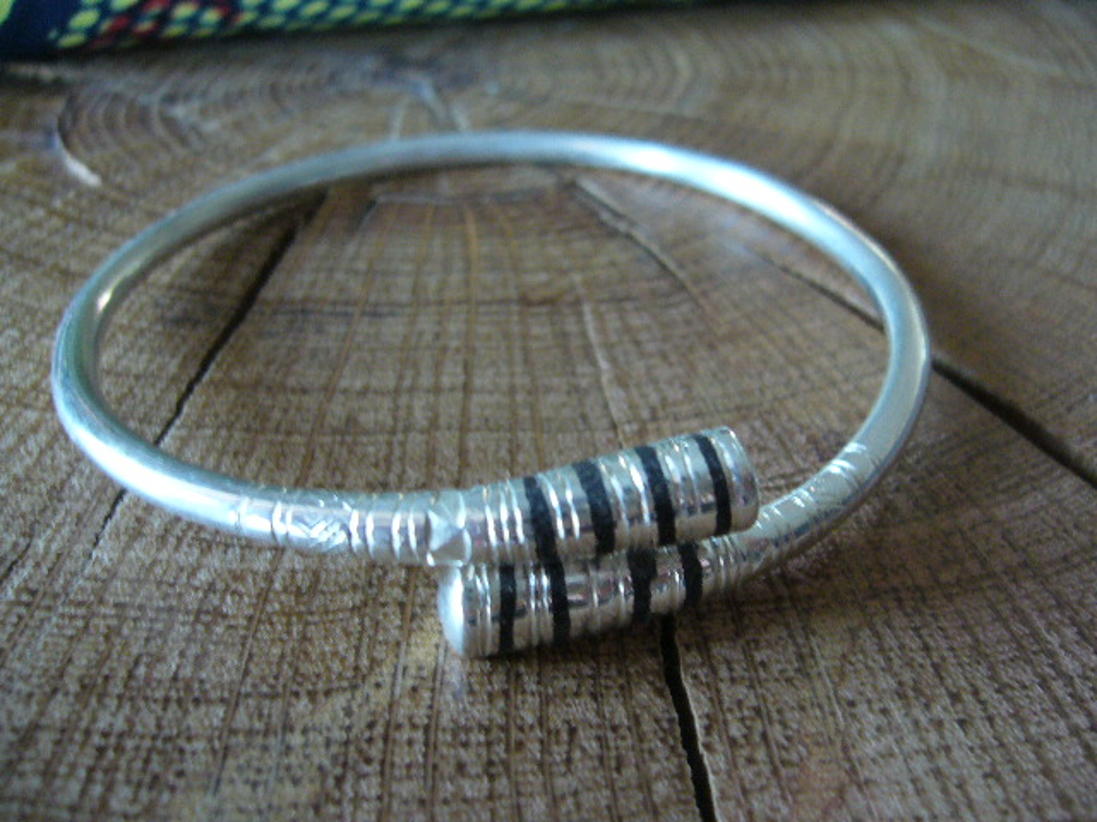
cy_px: 411
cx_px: 548
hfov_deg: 52.6
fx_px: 1109
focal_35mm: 35
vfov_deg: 40.7
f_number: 2.8
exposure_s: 1/8
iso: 200
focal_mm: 5.8
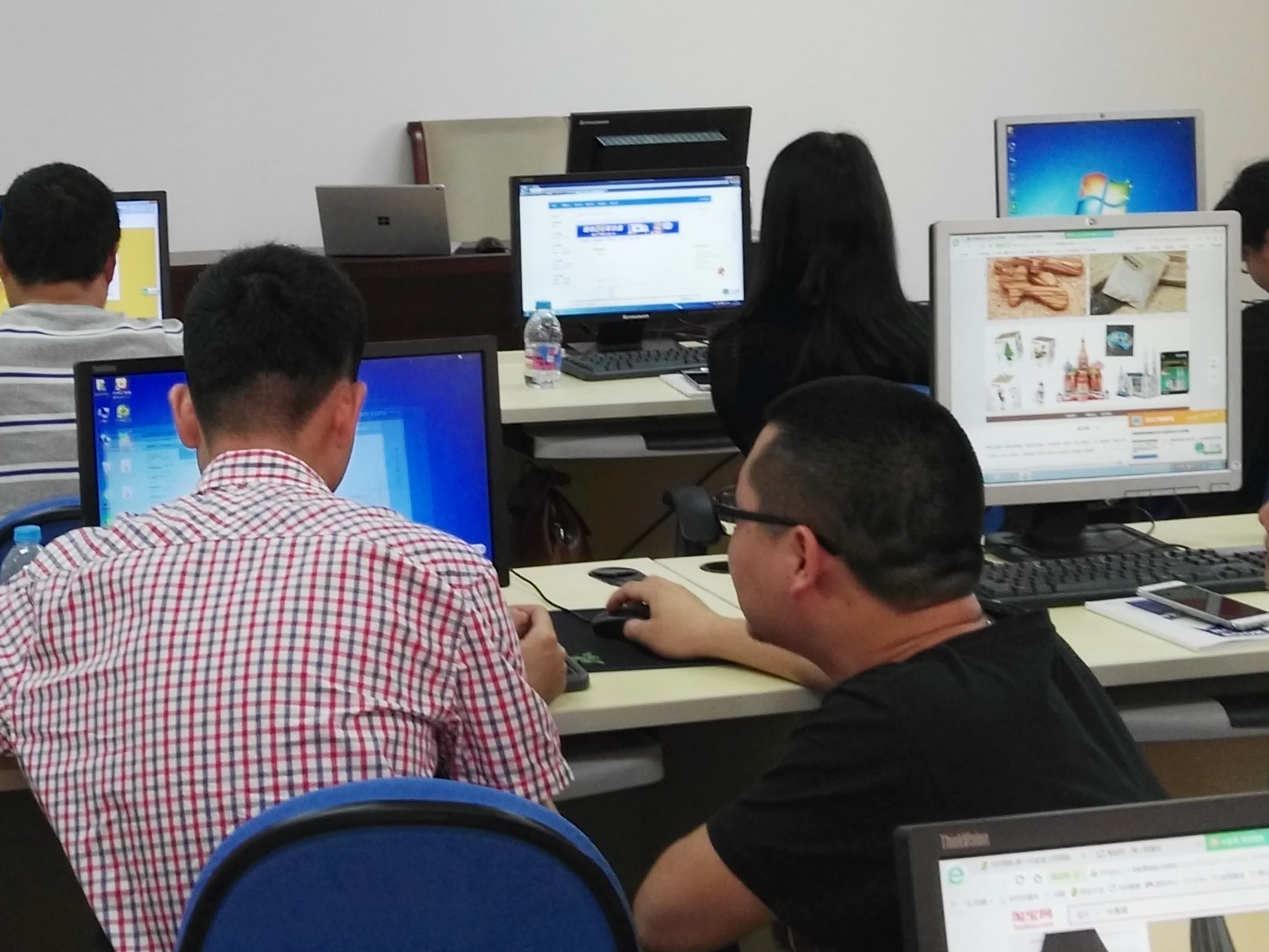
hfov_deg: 26.3
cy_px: 321
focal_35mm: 73
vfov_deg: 20.1
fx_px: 2676
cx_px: 301
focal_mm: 2.96
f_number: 2
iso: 74
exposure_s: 1/33
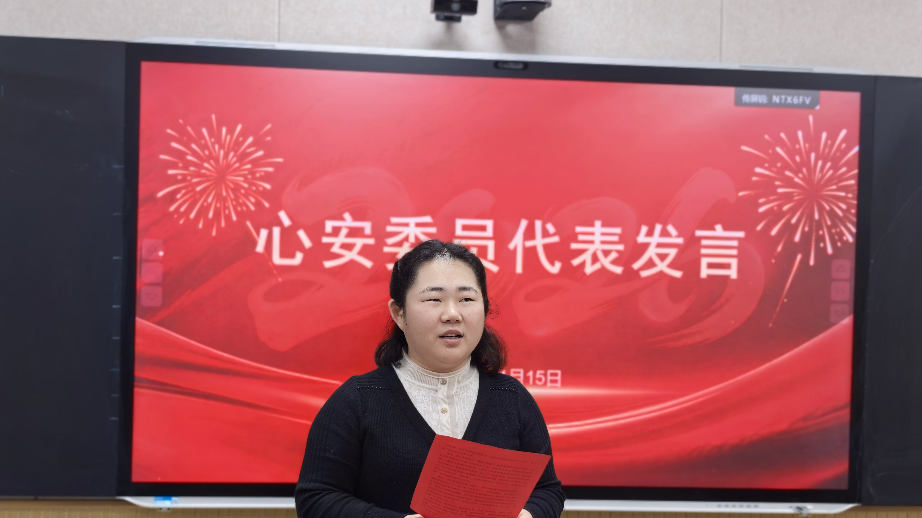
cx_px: 461
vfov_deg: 20.3
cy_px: 320
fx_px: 1442
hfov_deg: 35.4
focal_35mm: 59
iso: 100
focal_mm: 5.75
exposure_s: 1/100
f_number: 2
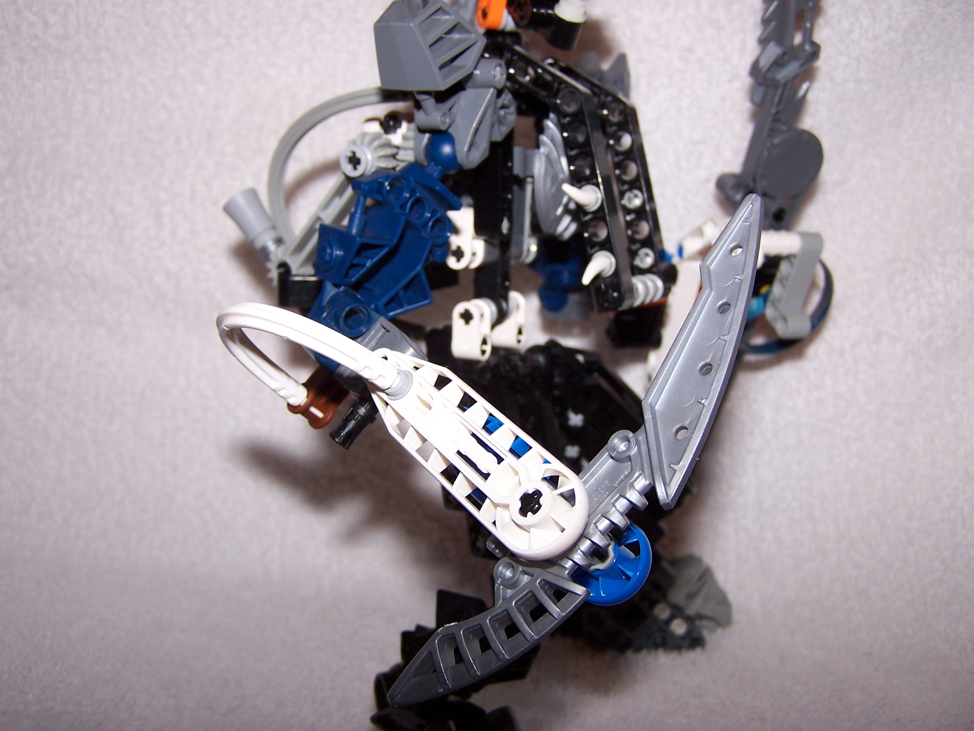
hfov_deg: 49.0
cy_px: 366
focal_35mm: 38
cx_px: 487
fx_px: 1069
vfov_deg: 37.7
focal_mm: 6.3
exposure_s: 1/60
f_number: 2.8
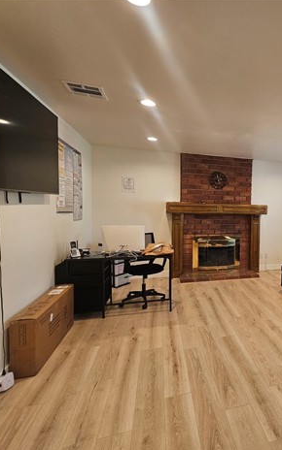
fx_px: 234
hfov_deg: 54.3
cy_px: 228
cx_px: 254
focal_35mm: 19
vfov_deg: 88.0
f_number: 2.2
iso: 80
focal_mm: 2.2
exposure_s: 1/60
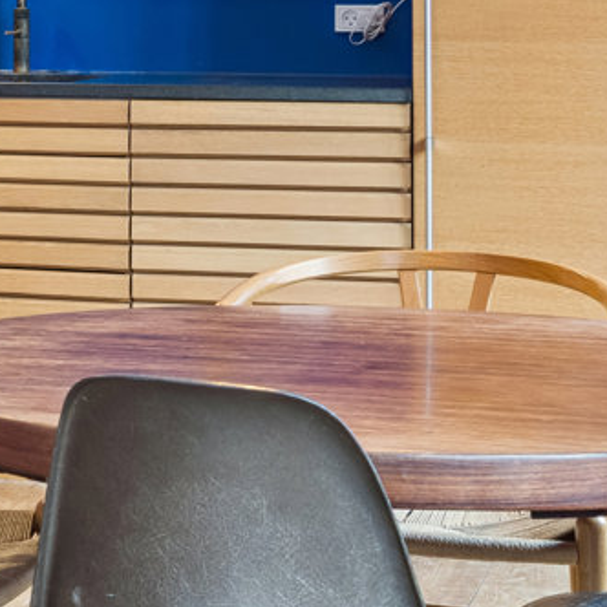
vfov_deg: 13.4
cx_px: -344
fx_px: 2539
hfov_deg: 12.8
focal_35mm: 128
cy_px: -46
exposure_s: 1/1.25
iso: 200
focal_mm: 30
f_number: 8
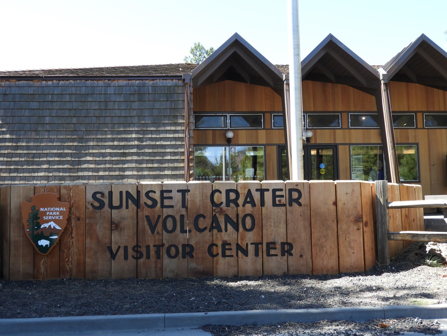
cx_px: 224
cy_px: 168
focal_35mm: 35
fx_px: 452
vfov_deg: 40.7
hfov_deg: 52.6
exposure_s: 1/160
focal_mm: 6.3
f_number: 3.8
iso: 100
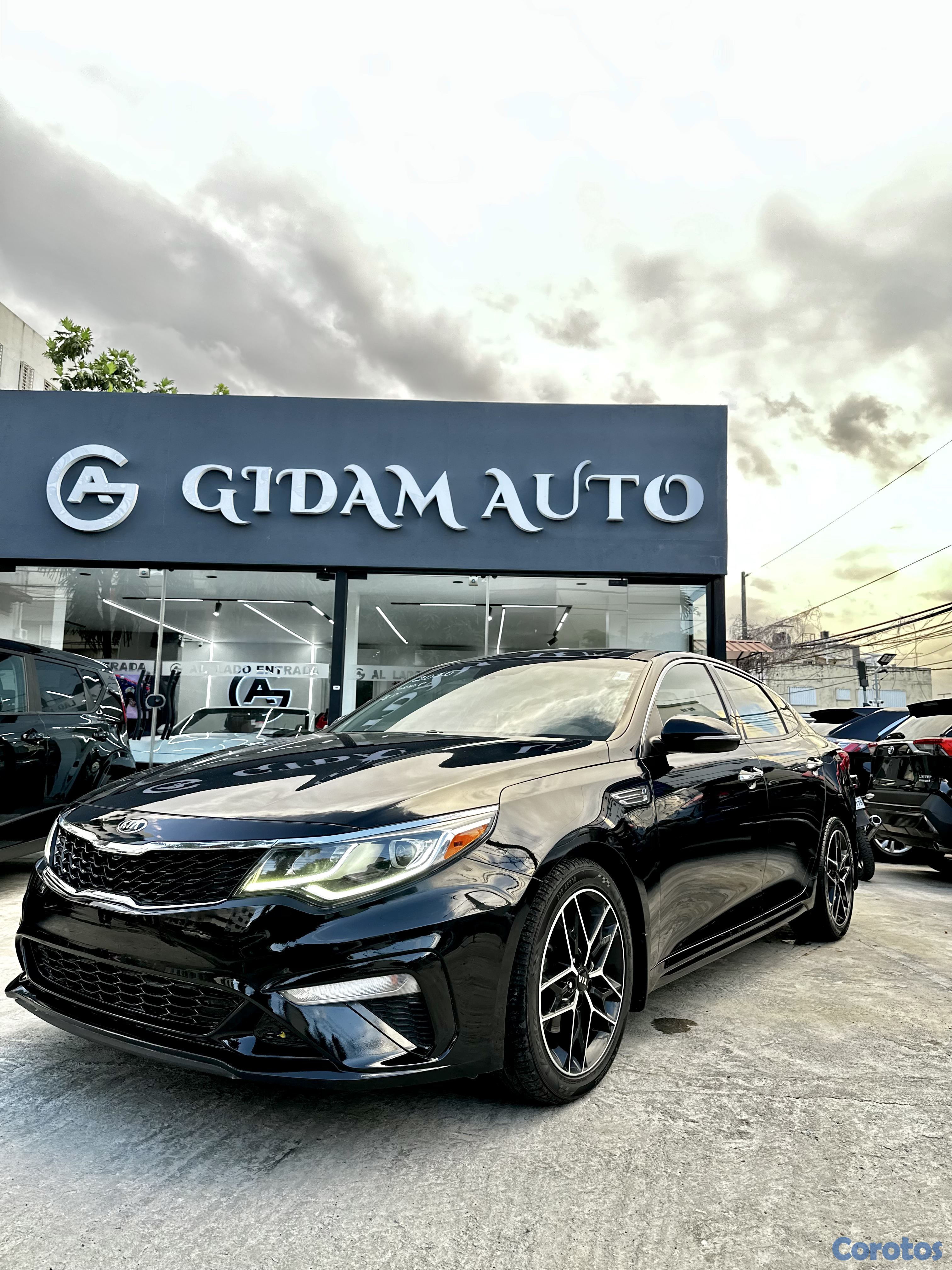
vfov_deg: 71.6
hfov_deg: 56.8
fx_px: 880
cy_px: 635
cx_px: 476
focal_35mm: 24
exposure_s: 1/120
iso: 125
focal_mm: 6.86
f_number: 1.78
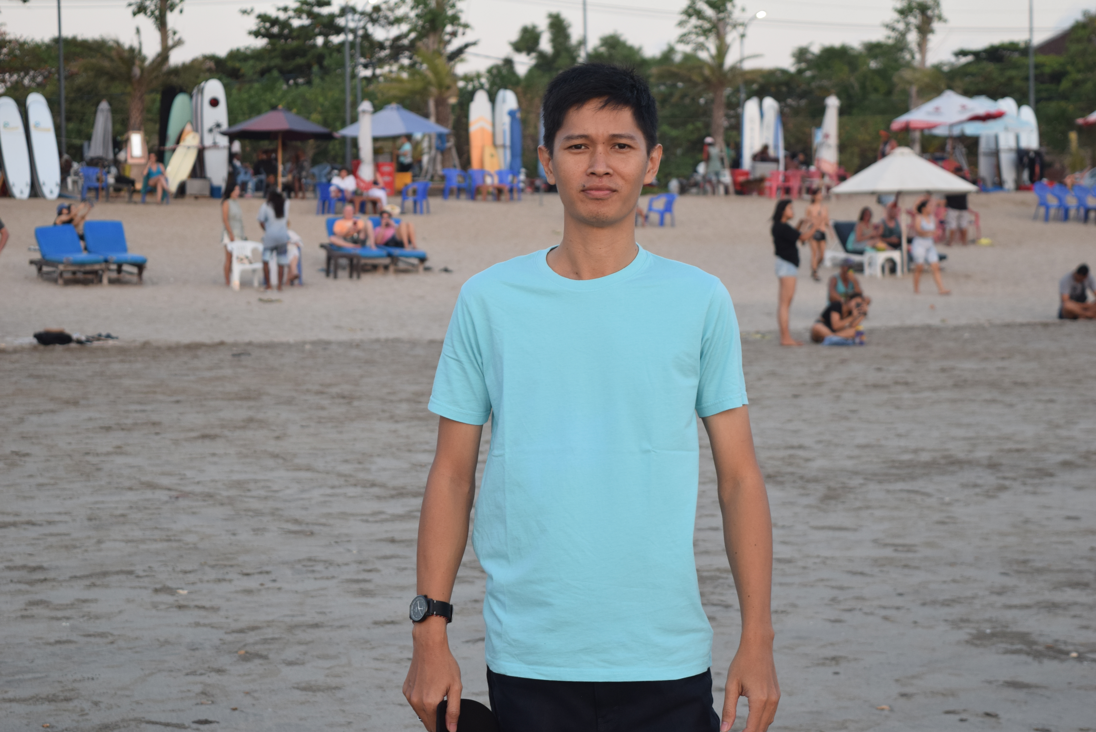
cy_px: 366
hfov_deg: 24.6
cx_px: 548
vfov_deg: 16.6
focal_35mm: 82
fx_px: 2512
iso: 400
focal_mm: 55
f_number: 5.6
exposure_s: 1/100
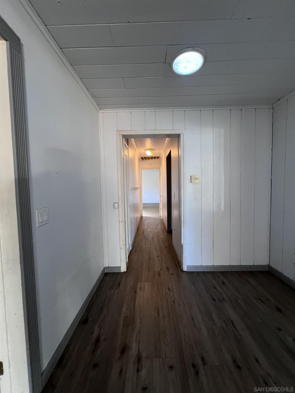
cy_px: 196
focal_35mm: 13
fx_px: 148
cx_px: 148
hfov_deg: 89.9
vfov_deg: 106.2
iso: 250
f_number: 1.8
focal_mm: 1.57
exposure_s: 1/60
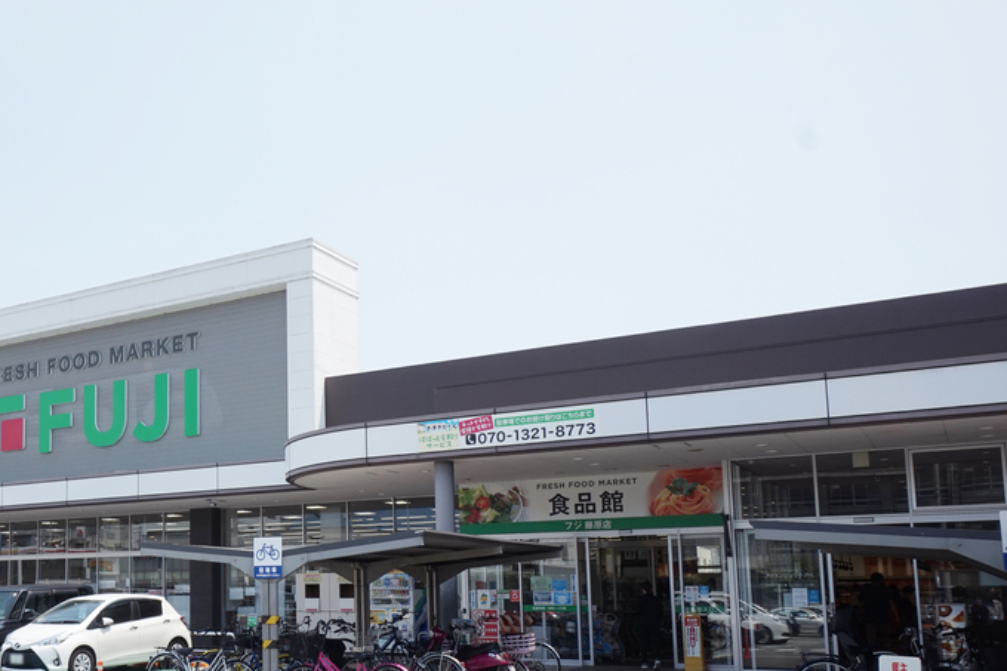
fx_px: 1001
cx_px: 234
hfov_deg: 50.8
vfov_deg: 36.5
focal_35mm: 36
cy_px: 467
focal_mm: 15
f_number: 11
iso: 100
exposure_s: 1/125
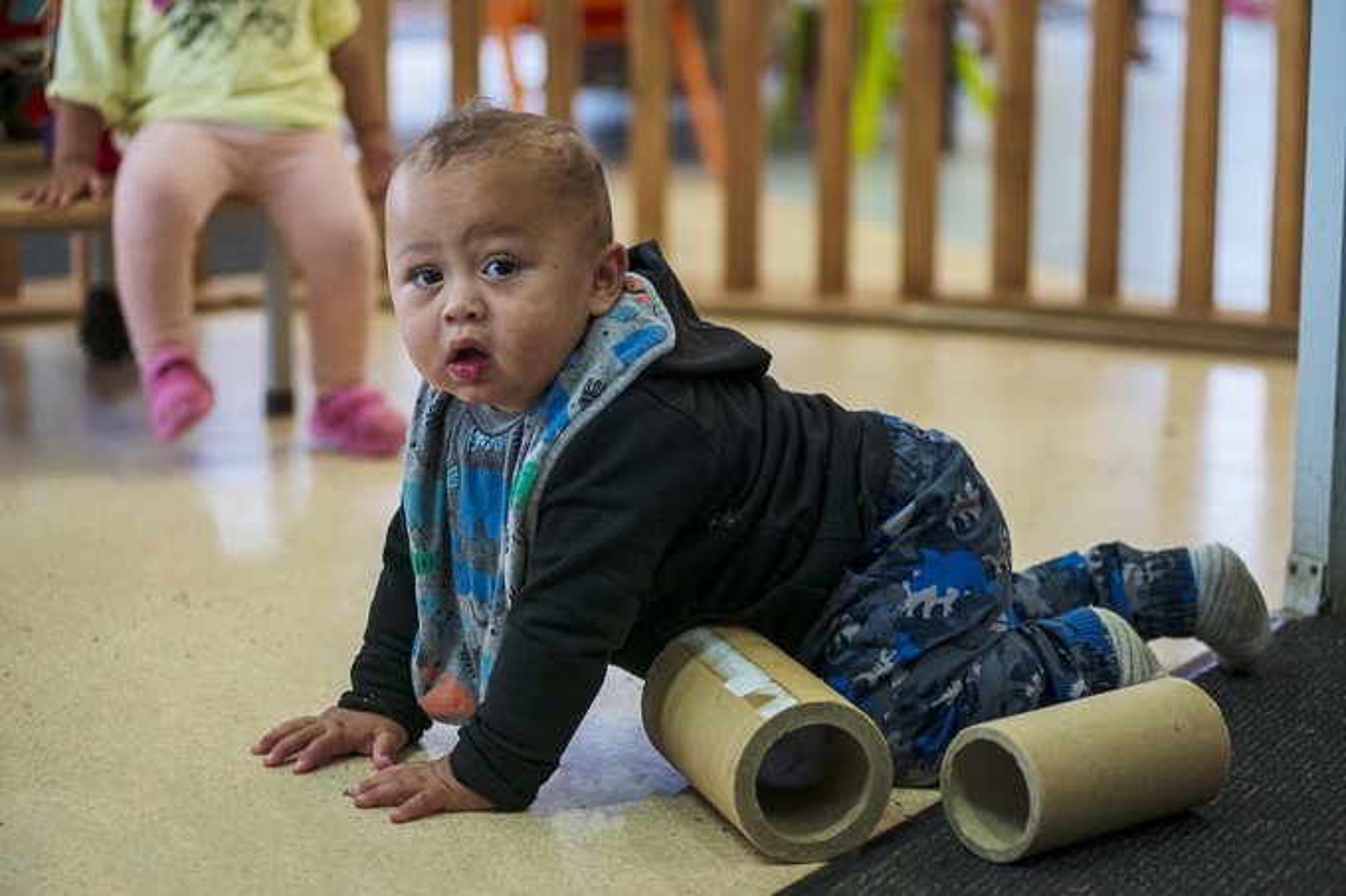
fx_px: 2990
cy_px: 448
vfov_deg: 17.1
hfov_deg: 25.4
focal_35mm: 80
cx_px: 673
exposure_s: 1/125
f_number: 2.8
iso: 800
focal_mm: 80
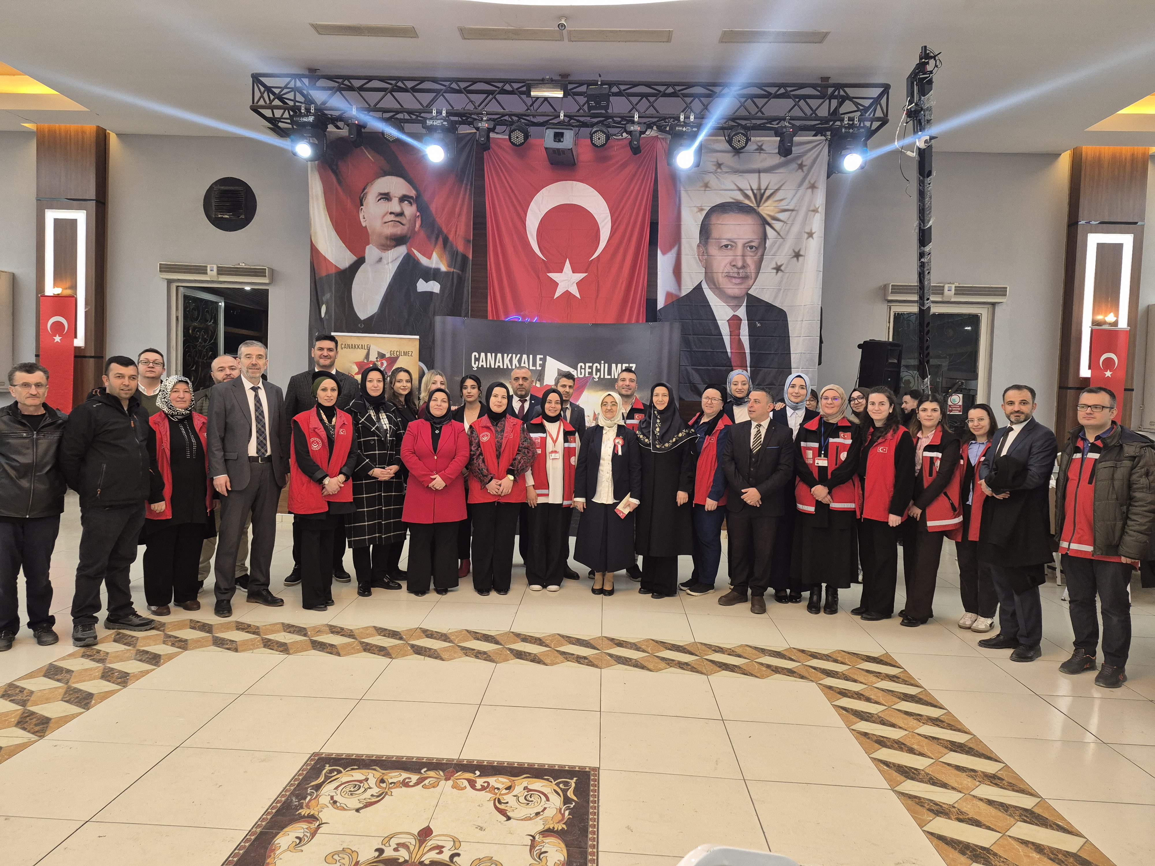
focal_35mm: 23
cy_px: 433
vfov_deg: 58.9
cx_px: 578
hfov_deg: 73.9
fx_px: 767
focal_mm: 5.4
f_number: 1.8
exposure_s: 1/120
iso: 250
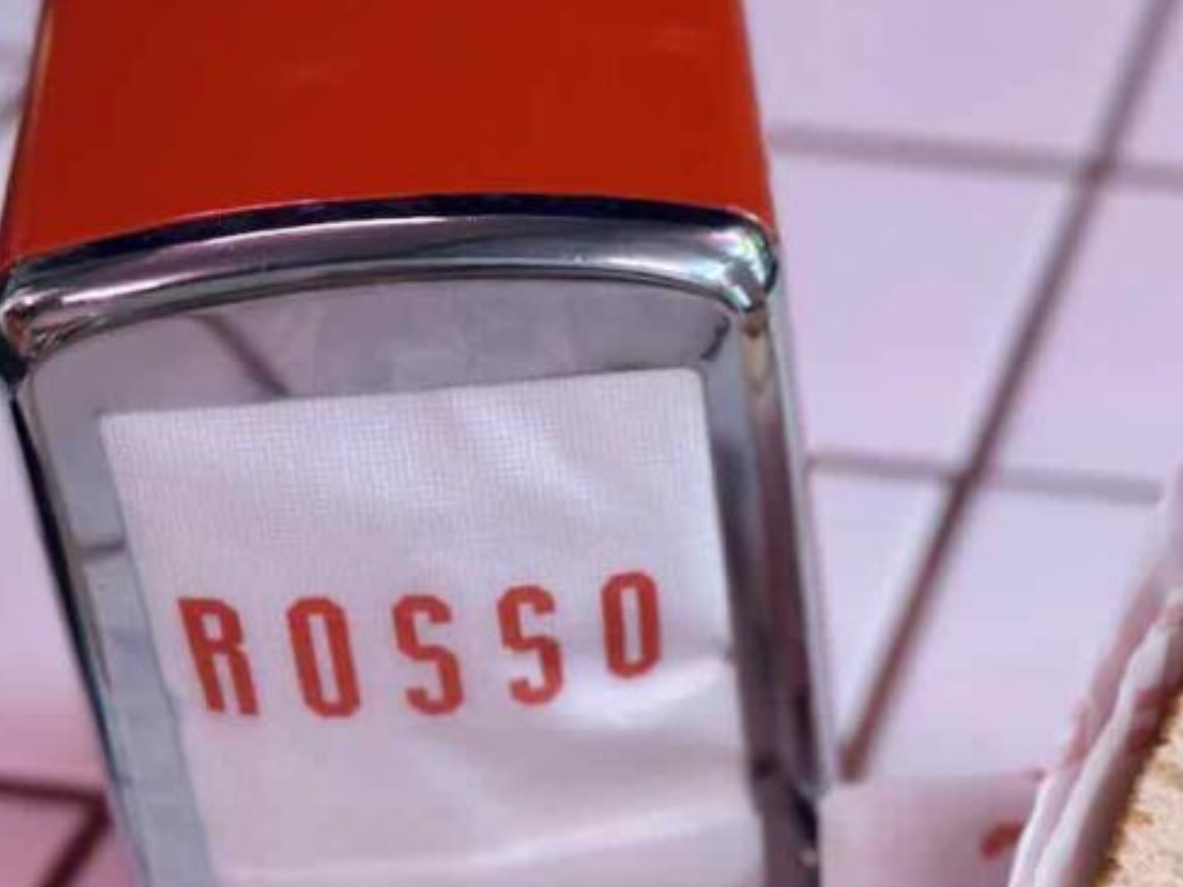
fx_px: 3451
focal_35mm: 101
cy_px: 790
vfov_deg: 14.5
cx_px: 1205
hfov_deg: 18.9
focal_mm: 6.86
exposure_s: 1/50
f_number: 1.78
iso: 100
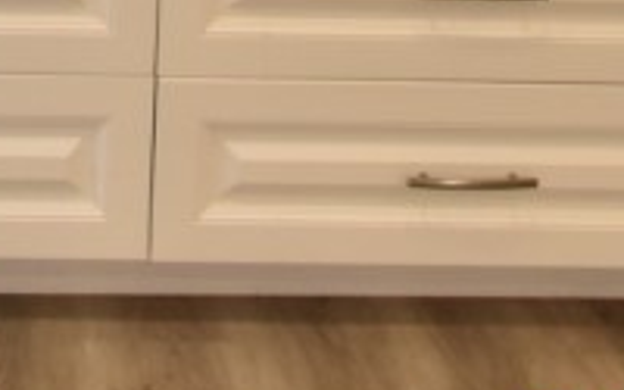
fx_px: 1497
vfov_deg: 11.9
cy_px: -565
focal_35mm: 88
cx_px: -144
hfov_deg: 21.7
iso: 800
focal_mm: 10
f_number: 3.5
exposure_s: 1/250
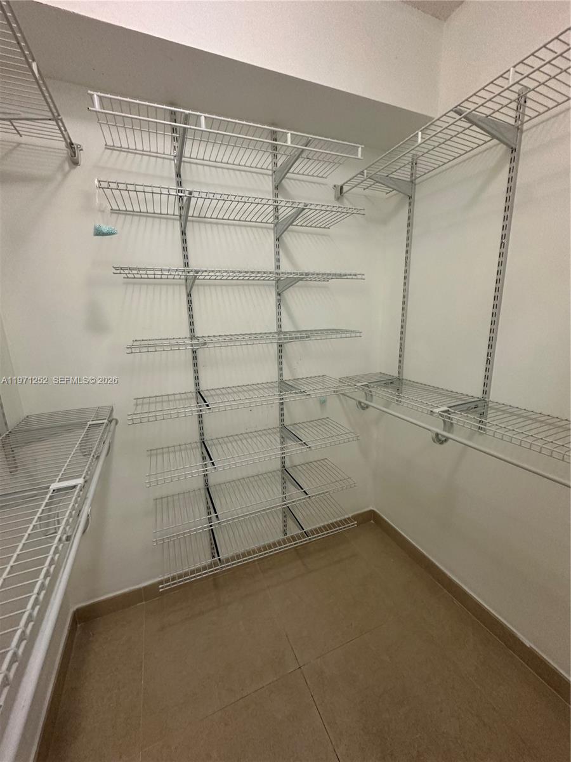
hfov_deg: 85.7
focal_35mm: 14
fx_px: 308
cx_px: 286
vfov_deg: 102.1
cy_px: 381
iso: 320
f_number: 2.2
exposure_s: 1/120
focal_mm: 2.22
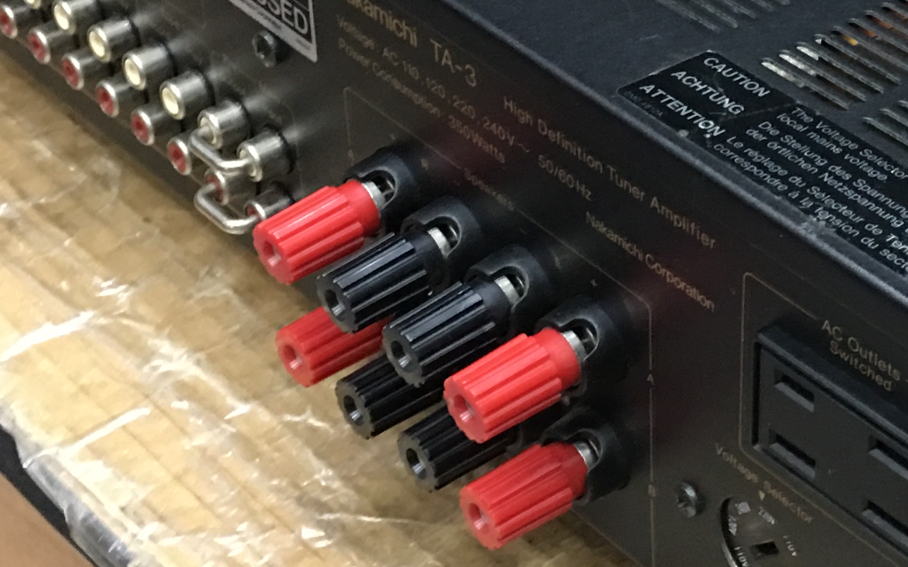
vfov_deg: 14.5
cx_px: 903
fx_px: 2202
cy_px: 65
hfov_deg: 22.4
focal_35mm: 89
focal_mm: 4.15
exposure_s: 1/10
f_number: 2.2
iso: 80
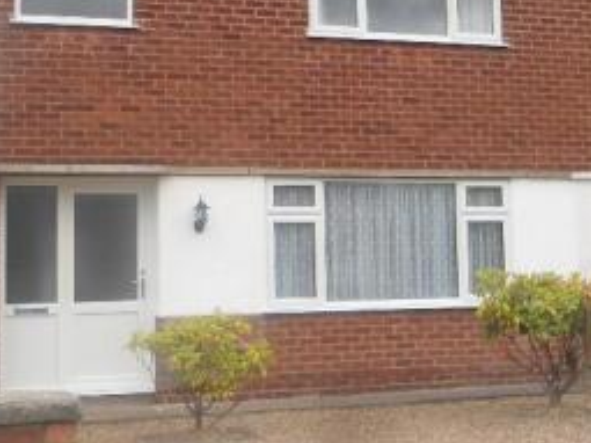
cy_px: 136
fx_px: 1212
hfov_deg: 27.4
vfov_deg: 20.6
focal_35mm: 71
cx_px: 330
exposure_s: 1/500
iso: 80
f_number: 3
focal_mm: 5.6
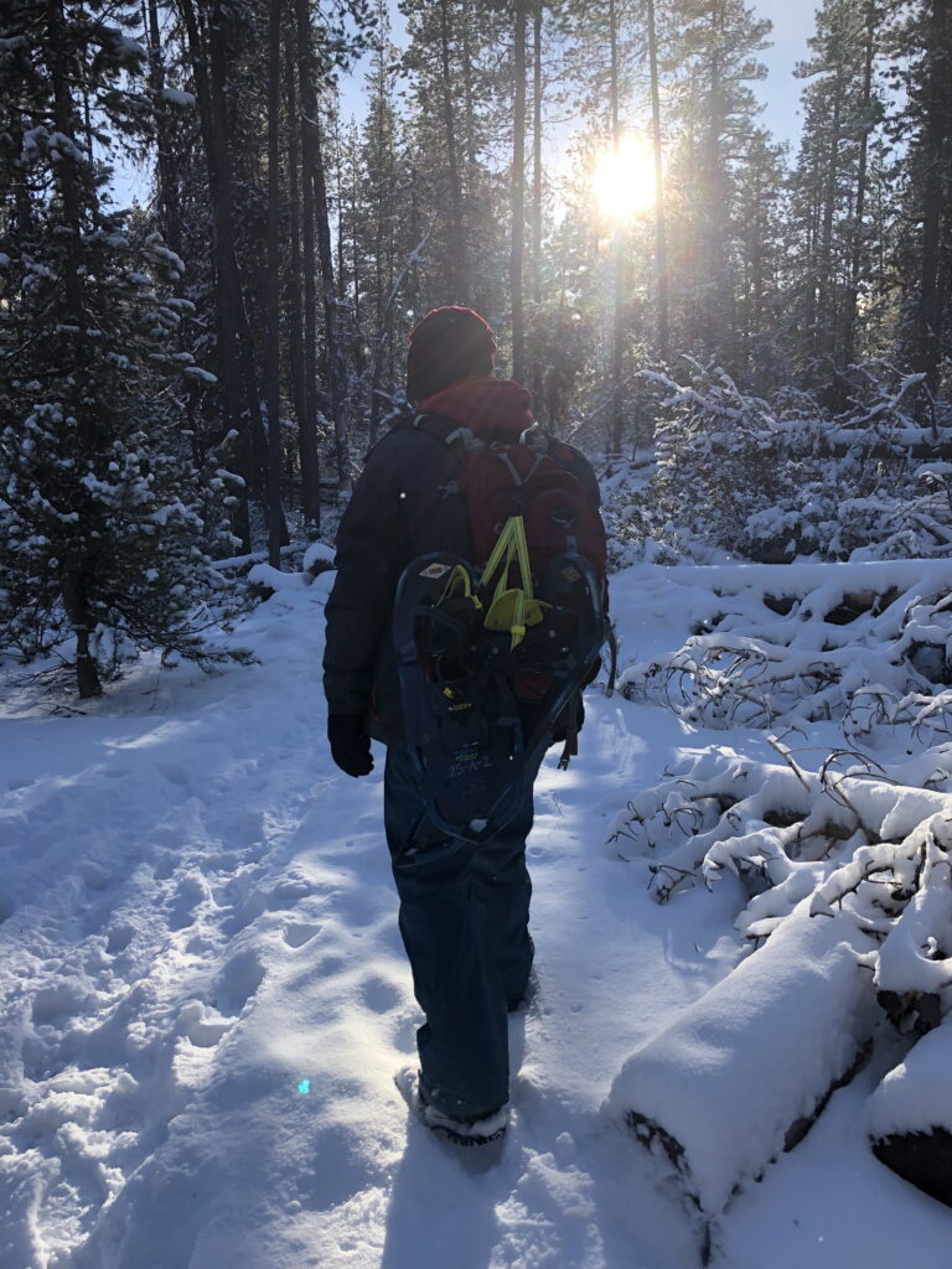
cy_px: 634
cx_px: 476
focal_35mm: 28
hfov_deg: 49.7
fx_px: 1027
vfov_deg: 63.4
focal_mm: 3.99
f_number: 1.8
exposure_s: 1/762
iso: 20
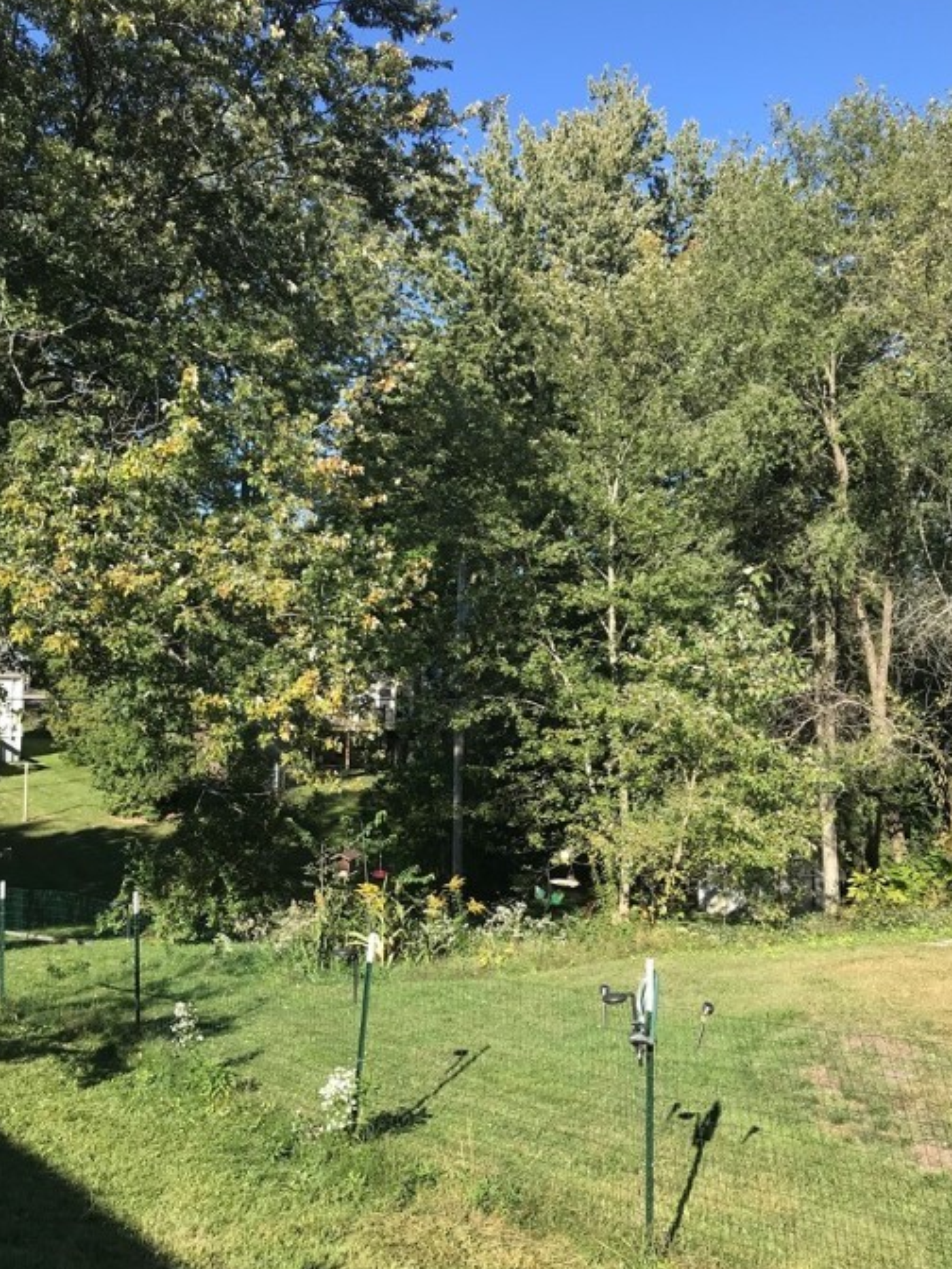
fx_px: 1173
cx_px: 446
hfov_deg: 44.1
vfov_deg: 56.8
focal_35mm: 32
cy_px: 618
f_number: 1.8
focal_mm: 3.99
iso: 20
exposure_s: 1/948
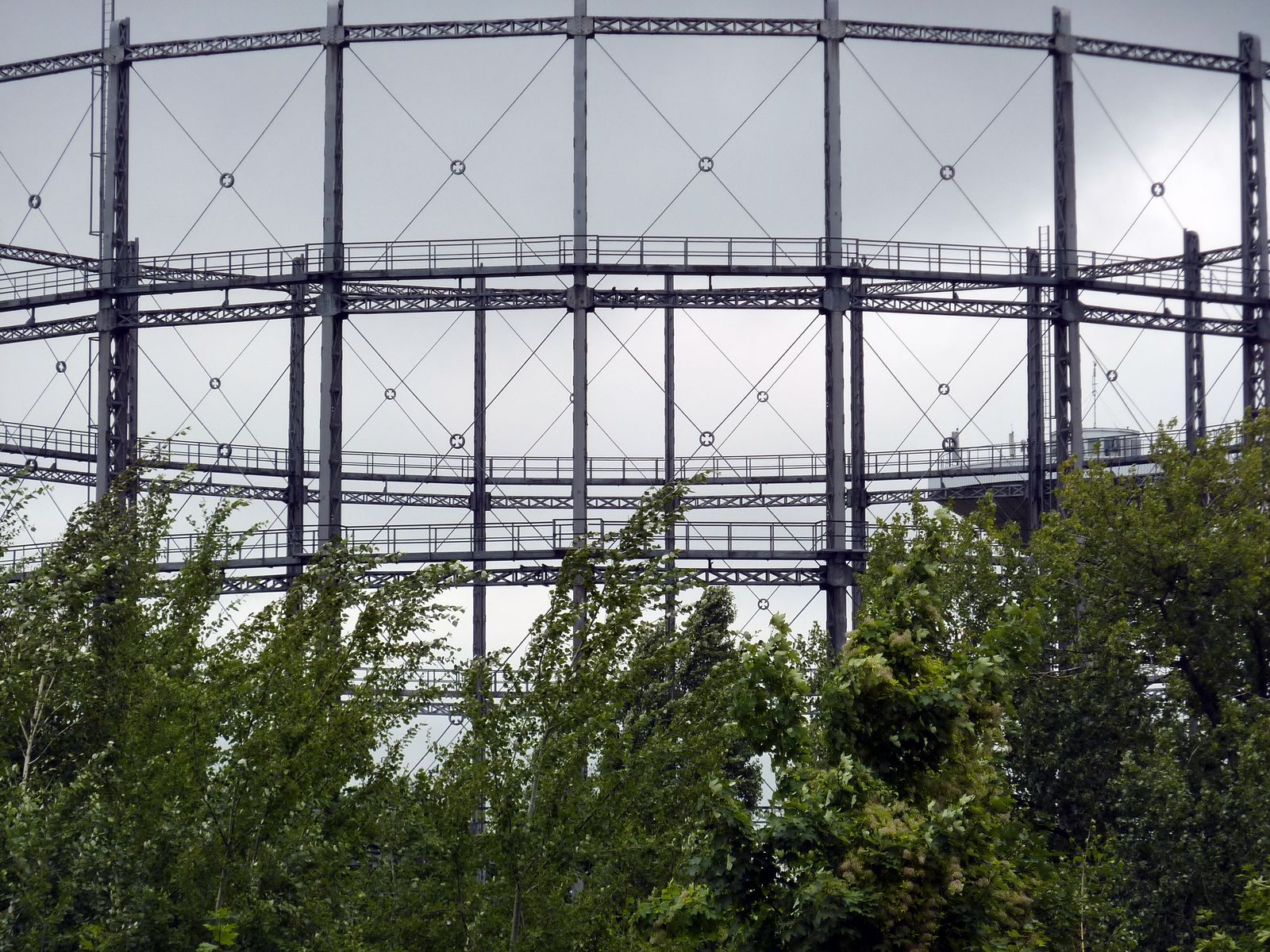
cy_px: 476
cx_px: 635
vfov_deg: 9.4
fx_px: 5797
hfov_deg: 12.5
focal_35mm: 158
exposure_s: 1/250
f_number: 4.5
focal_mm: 25.9
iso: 125
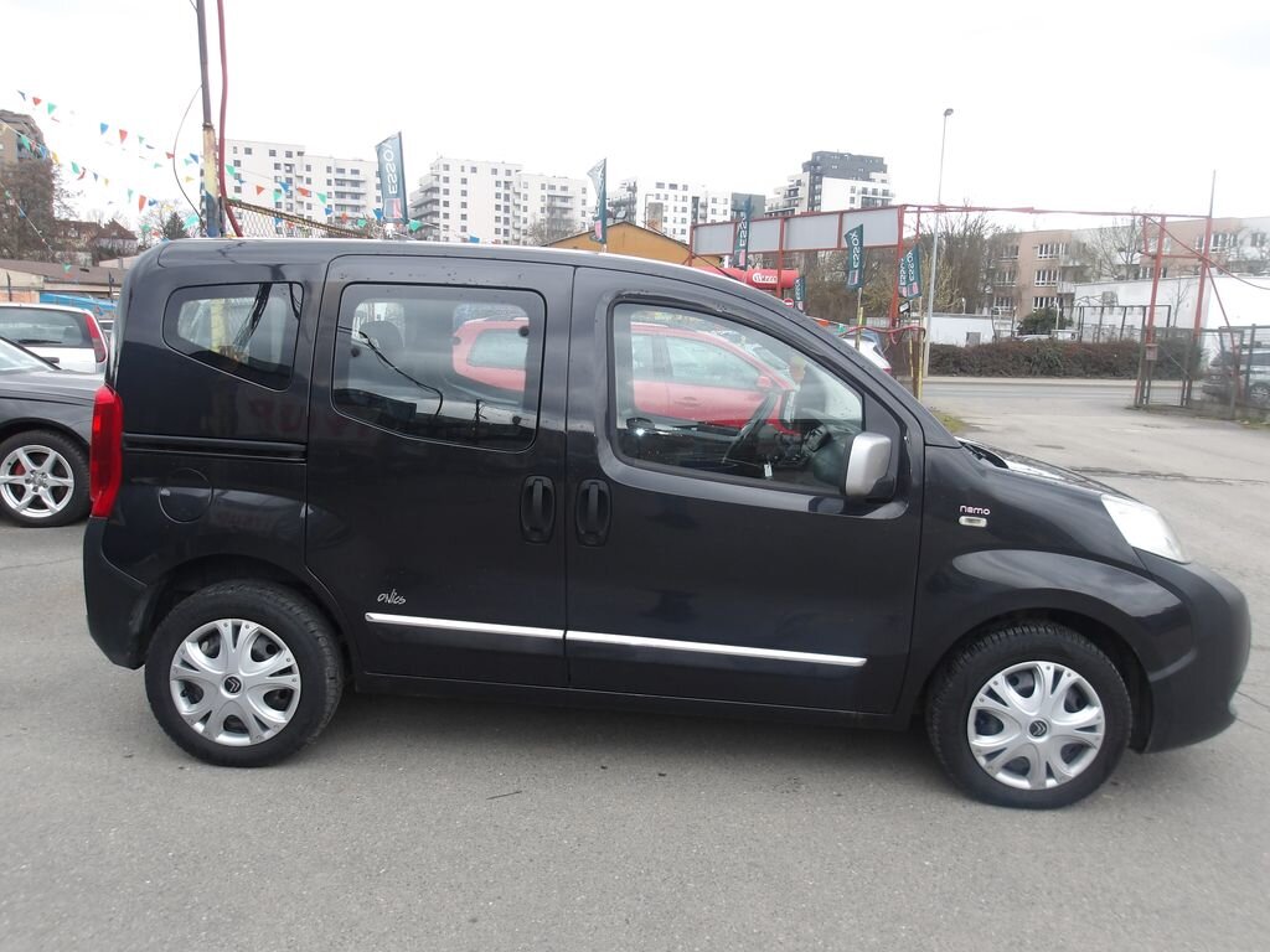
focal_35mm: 27
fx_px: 991
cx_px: 635
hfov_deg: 65.3
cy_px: 476
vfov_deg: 51.4
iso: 100
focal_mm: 4.9
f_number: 3
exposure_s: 1/222
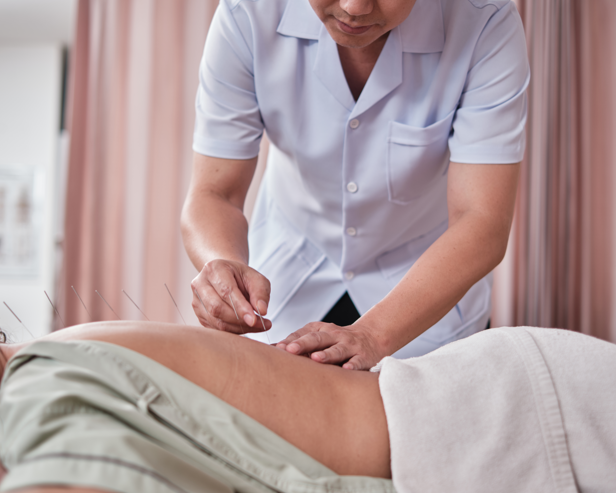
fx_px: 1094
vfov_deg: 25.4
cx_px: 288
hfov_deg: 31.4
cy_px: 248
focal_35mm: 60
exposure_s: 1/40
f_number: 1.8
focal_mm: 35
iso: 80
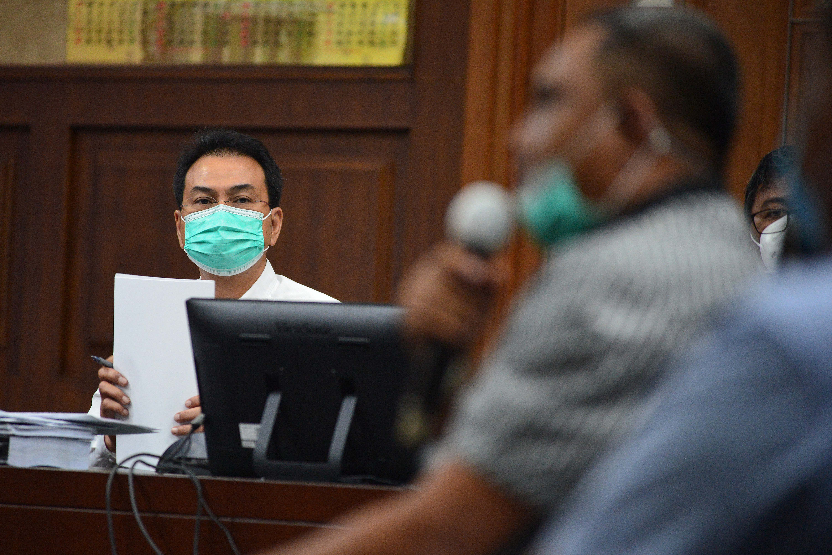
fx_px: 4624
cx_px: 416
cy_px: 278
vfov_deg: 6.9
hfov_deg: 10.3
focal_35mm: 200
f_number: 2.8
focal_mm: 200
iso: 4000
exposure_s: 1/100
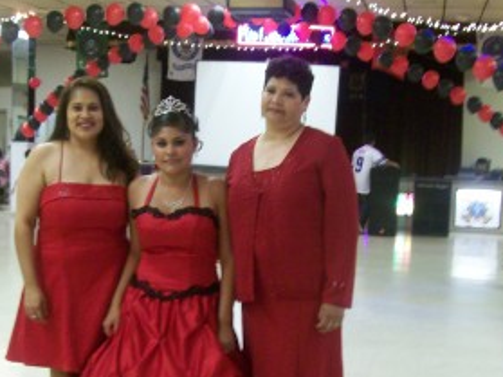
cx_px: 215
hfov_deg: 33.2
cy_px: 261
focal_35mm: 58
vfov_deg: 25.0
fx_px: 842
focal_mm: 6
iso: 160
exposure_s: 1/8
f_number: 2.7
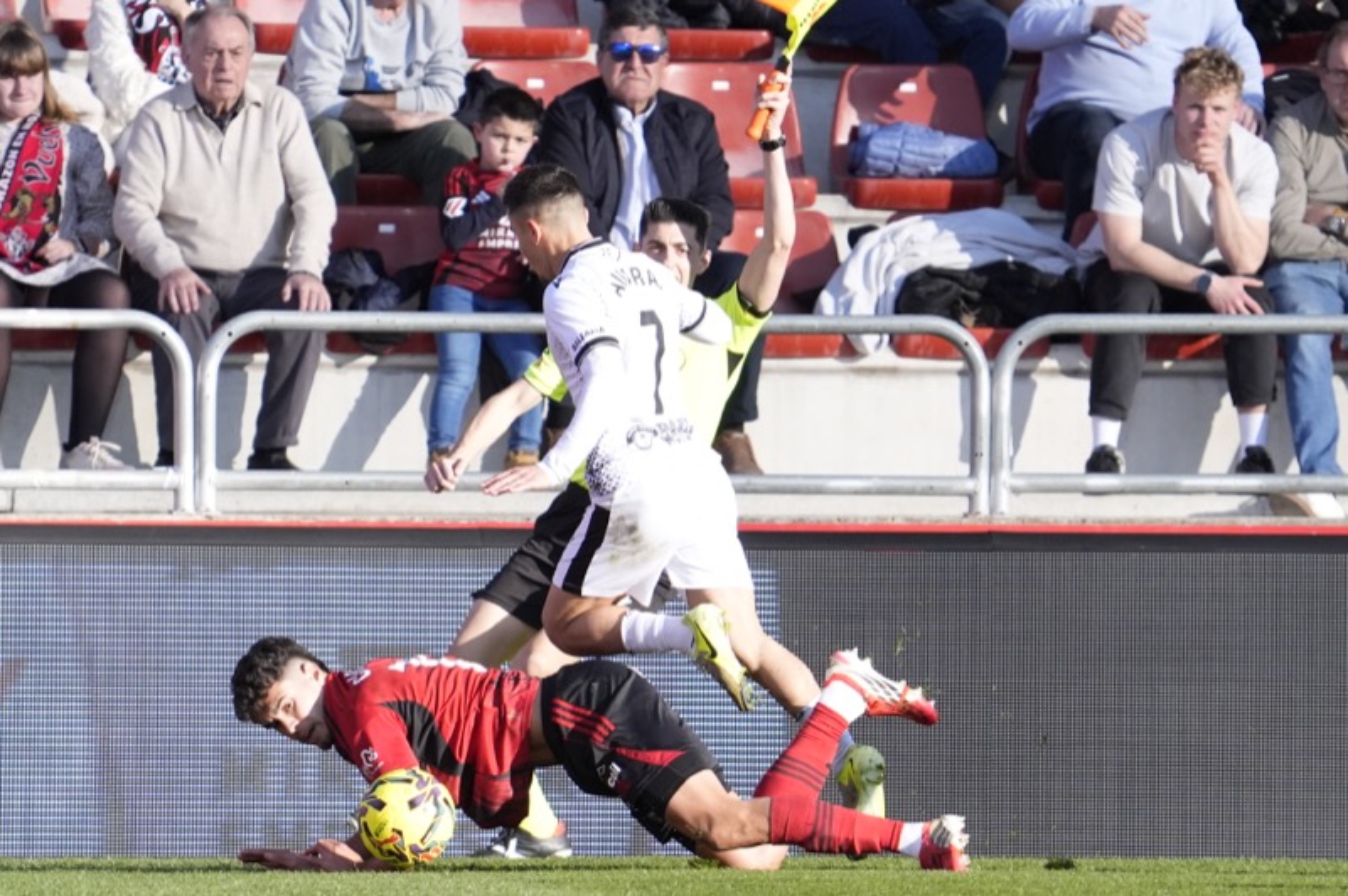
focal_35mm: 459
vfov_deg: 3.0
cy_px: 448
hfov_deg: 4.5
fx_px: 17172
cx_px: 674
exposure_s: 1/5000
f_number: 6.3
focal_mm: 459
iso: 3200
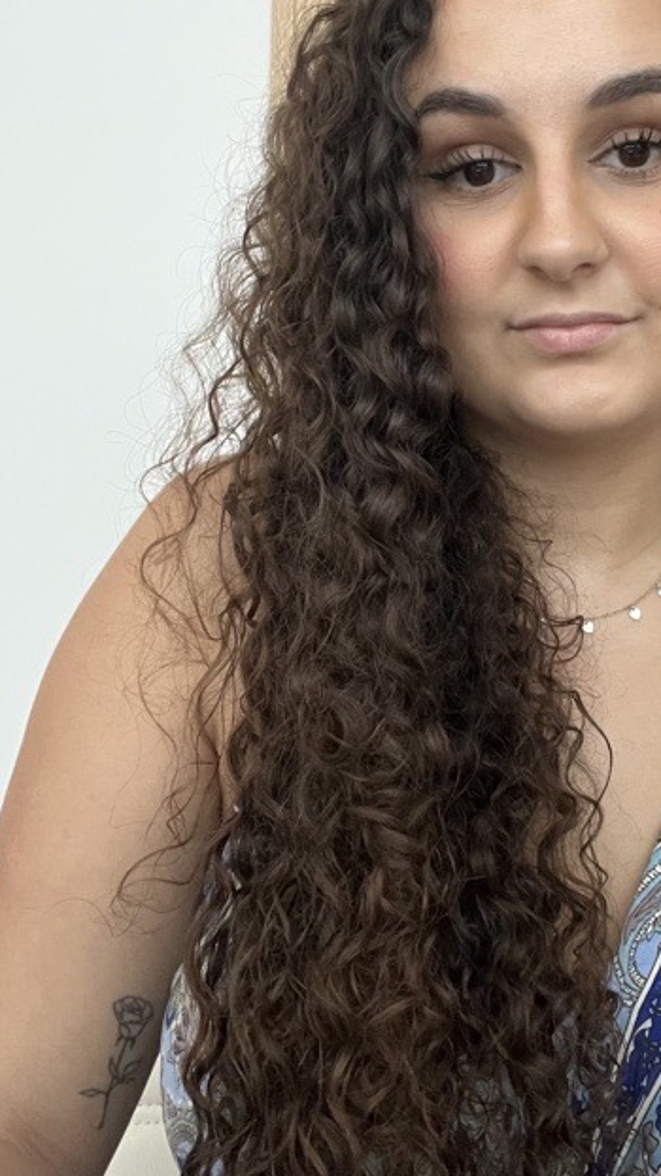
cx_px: 489
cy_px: 527
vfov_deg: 48.3
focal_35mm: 42
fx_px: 1310
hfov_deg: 28.0
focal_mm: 2.71
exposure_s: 1/60
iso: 250
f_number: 2.2
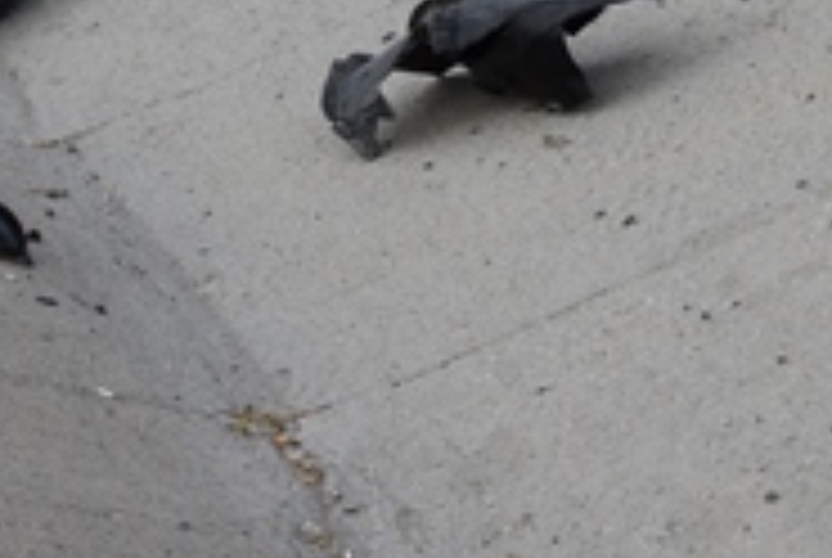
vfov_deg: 6.9
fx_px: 4560
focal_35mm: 197
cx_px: 463
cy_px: -358
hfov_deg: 10.4
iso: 200
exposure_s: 1/320
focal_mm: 38
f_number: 9
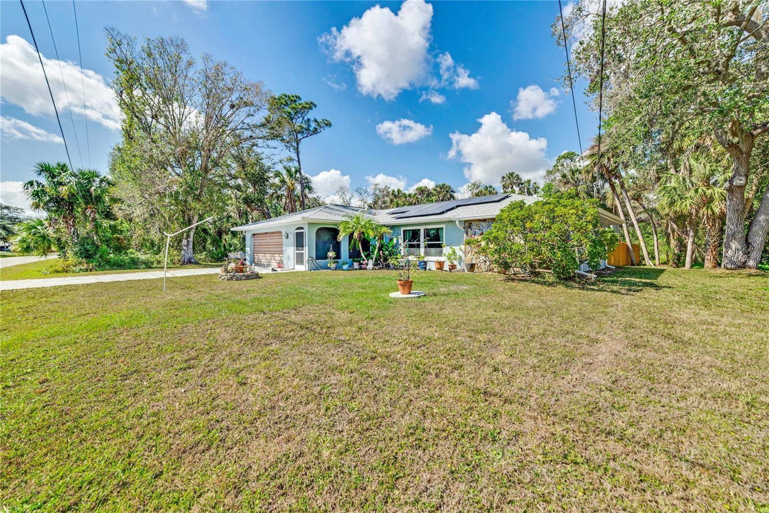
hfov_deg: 104.2
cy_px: 256
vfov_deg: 81.2
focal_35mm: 14
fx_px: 299
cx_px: 384
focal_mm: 14
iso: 160
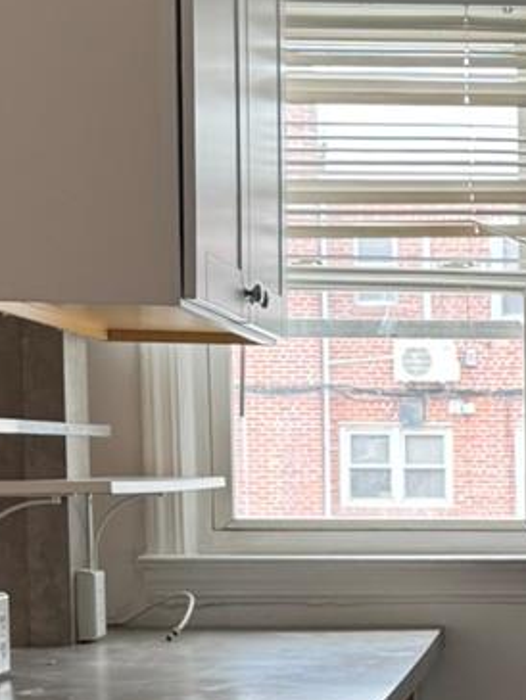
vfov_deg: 19.0
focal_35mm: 101
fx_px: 2045
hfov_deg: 14.2
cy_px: 665
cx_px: 645
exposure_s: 1/121
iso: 160
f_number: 1.78
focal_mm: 6.76
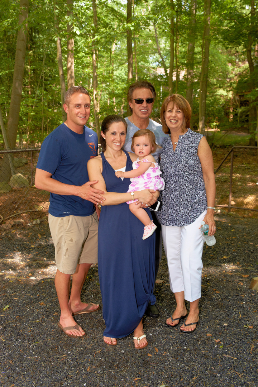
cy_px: 194
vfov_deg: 54.4
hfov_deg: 37.9
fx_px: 376
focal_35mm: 35
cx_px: 129
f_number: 5.6
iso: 100
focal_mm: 35
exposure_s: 1/80
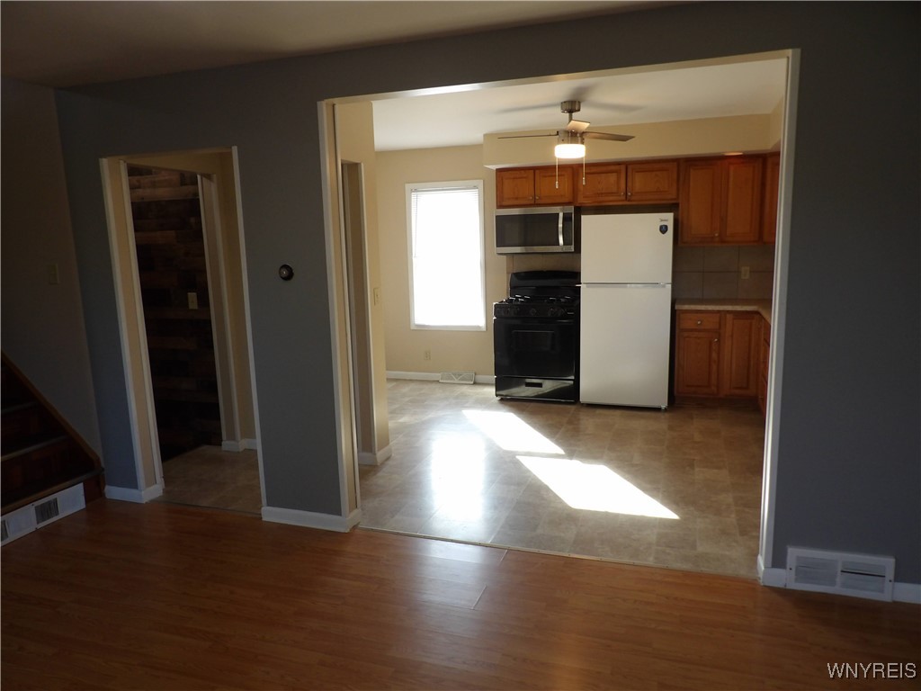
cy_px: 346
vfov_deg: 56.8
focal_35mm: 24
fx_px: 639
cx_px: 460
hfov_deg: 71.6
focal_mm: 4.3
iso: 142
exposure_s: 1/33
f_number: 3.2
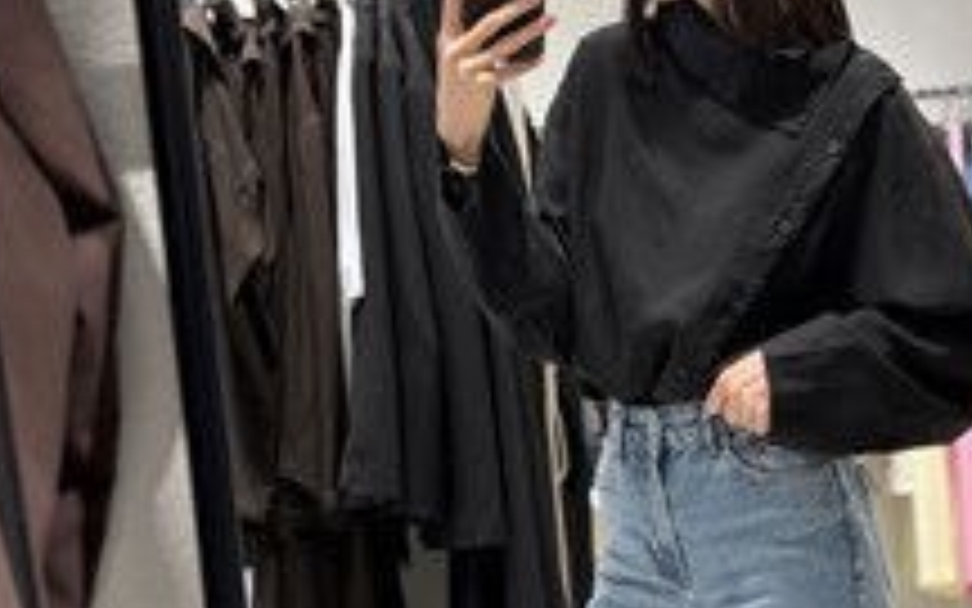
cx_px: 623
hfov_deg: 19.8
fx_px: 2781
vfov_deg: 12.4
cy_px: 495
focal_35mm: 105
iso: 50
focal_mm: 6.76
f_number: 1.78
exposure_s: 1/50
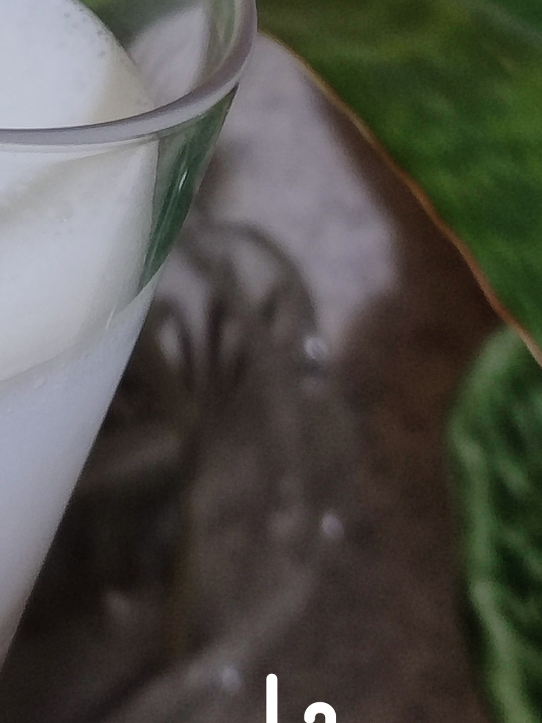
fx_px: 1524
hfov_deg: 18.3
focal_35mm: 73
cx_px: -220
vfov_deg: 24.1
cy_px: -162
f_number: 1.89
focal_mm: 5.95
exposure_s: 1/33
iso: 562
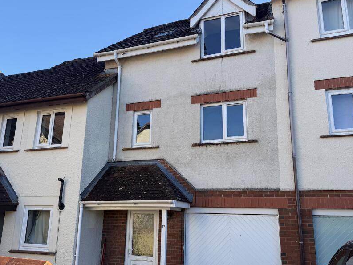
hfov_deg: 58.3
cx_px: 170
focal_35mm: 31
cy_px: 139
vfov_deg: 45.4
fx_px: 316
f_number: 1.78
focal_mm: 6.76
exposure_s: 1/1292
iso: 80
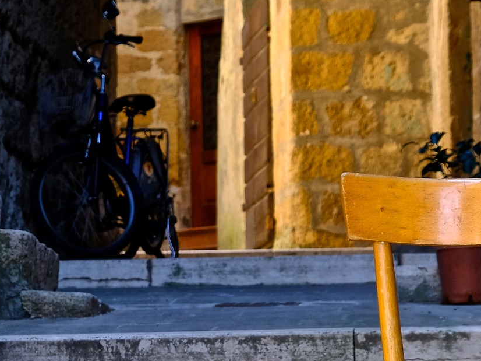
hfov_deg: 8.5
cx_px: 103
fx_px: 3223
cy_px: 302
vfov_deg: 6.4
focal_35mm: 232
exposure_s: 1/52
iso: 400
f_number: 5.6
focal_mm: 55
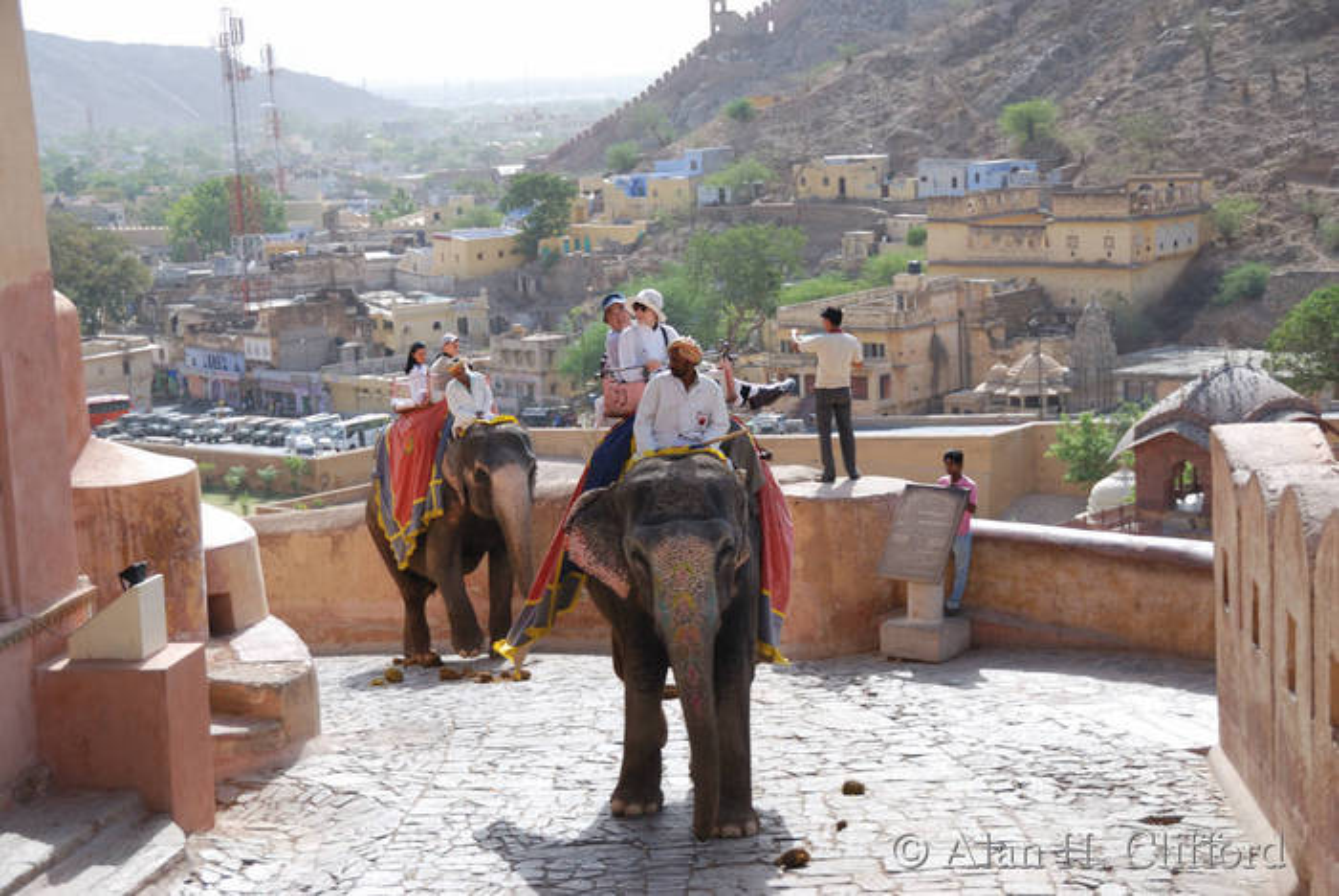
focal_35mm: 66
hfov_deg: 30.5
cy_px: 448
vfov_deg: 20.7
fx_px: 2457
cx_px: 670
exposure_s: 1/320
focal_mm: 44
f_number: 5
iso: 100
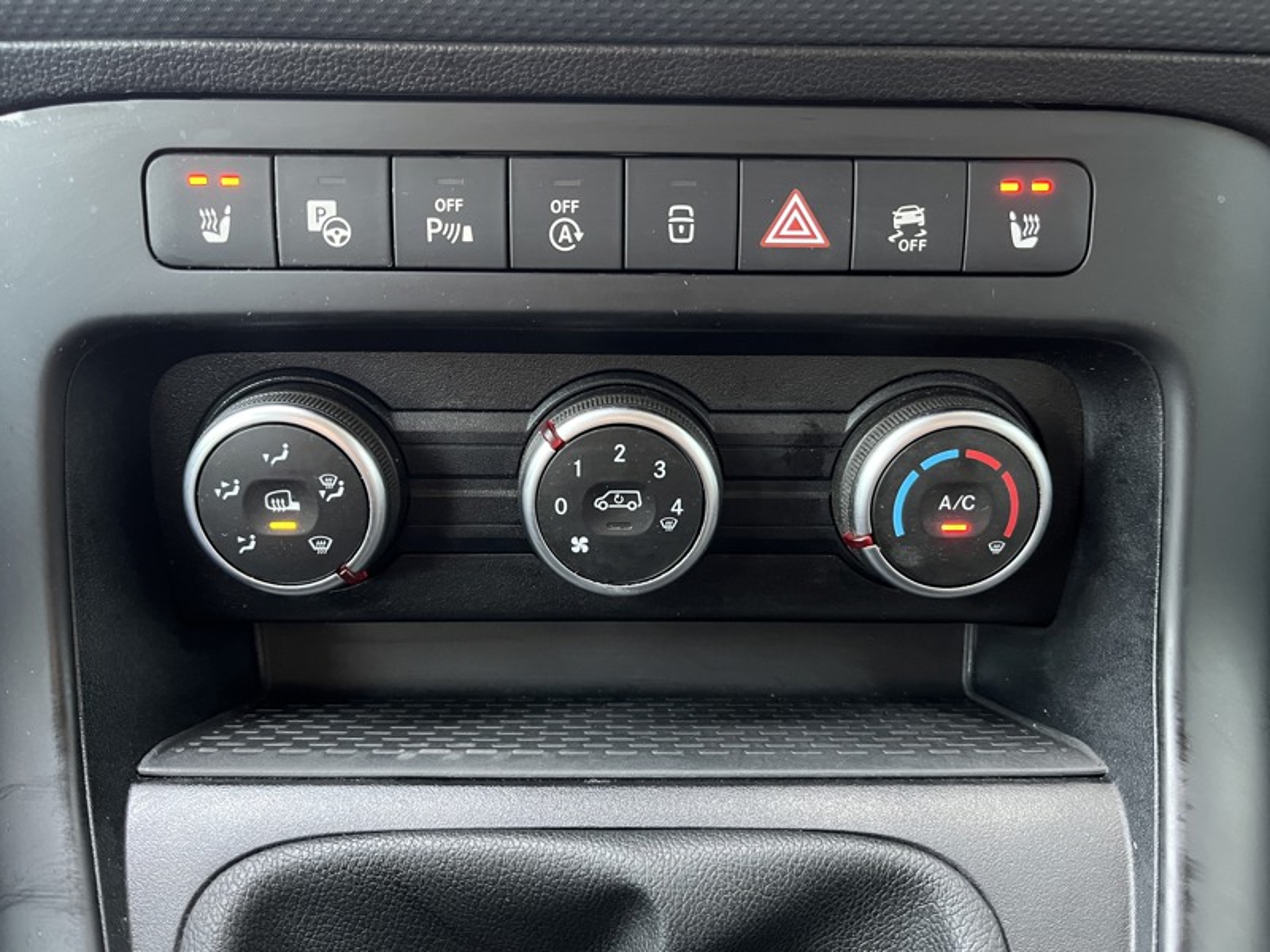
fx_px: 954
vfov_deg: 53.1
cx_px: 635
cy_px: 476
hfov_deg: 67.3
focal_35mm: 26
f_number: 1.6
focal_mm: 5.1
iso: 500
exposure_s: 1/30
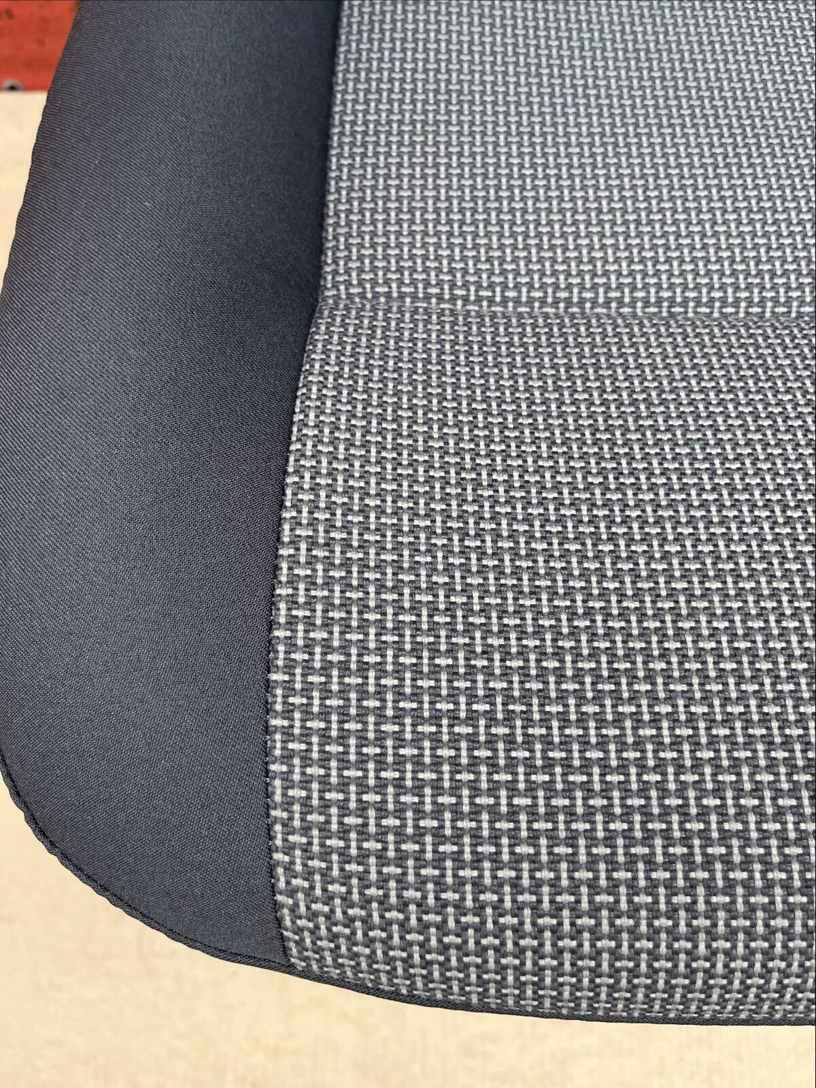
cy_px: 544
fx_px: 817
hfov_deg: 53.1
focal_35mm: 26
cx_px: 408
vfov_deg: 67.3
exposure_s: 1/348
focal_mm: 5.1
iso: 50
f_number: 1.6
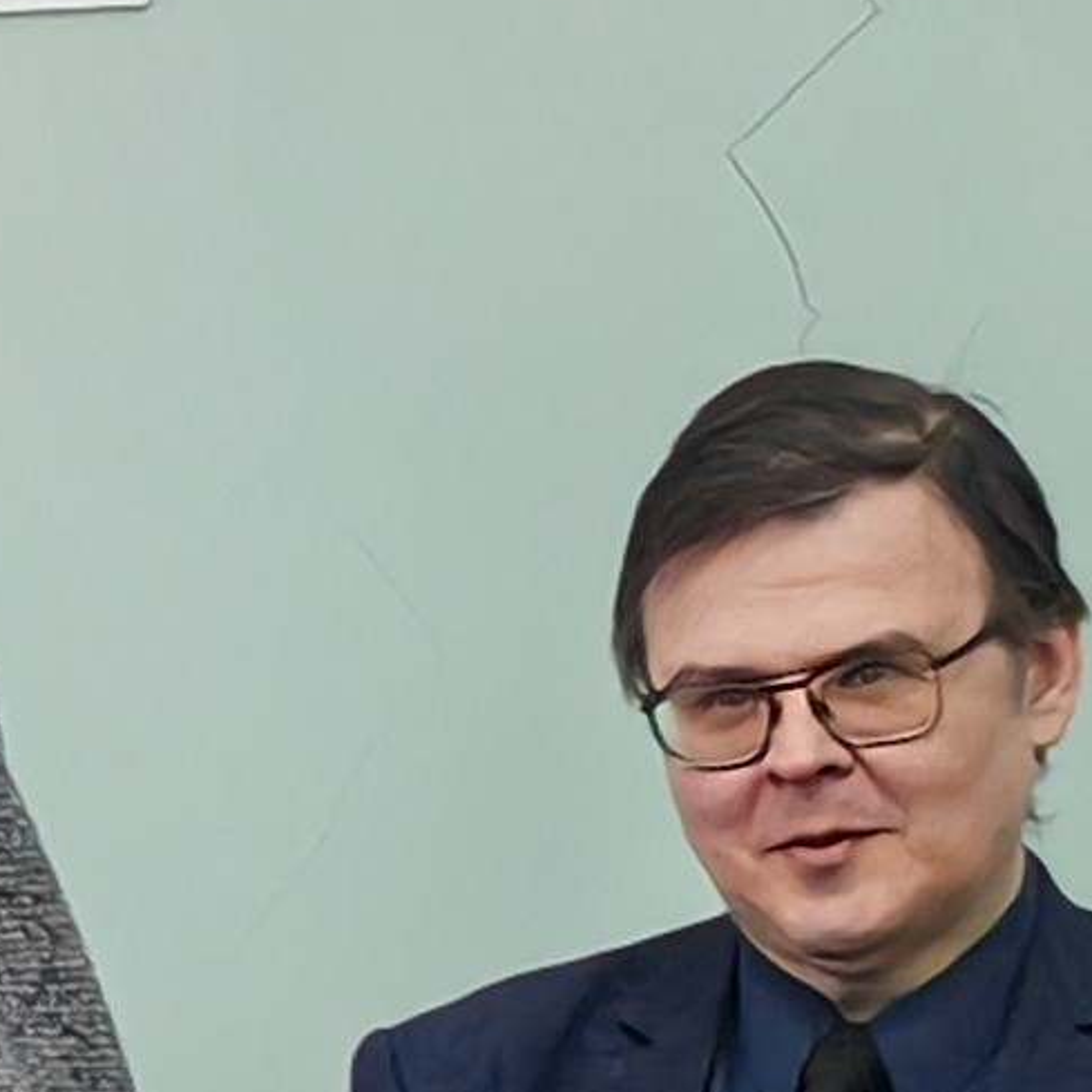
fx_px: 9172
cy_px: 1787
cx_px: -1775
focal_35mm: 257
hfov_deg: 6.4
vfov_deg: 6.7
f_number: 1.9
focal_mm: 6.12
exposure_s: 1/100
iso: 1250
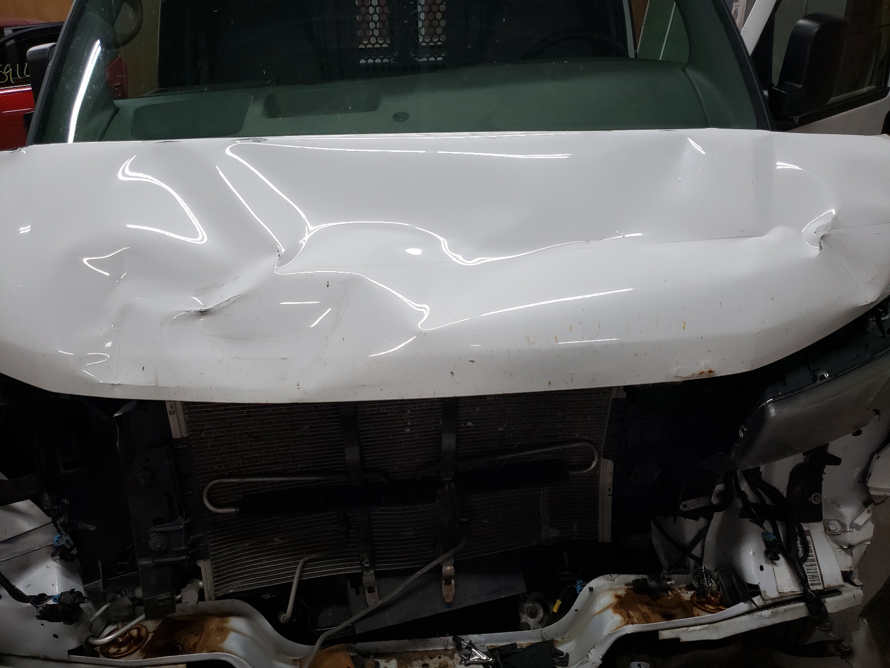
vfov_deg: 53.1
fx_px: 668
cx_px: 445
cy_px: 334
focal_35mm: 26
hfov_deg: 67.3
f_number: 1.5
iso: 76
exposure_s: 1/60.2
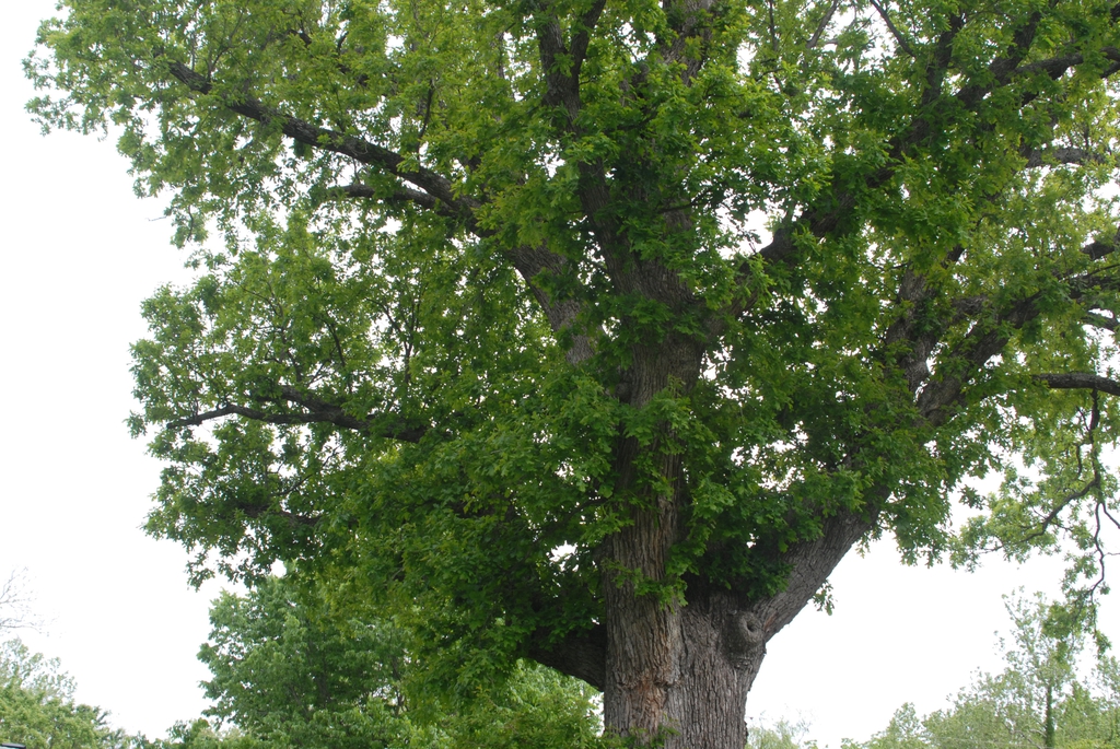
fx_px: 1308
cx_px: 560
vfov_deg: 32.0
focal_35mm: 42
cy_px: 374
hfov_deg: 46.4
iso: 400
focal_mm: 28
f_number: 7.1
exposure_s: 1/200
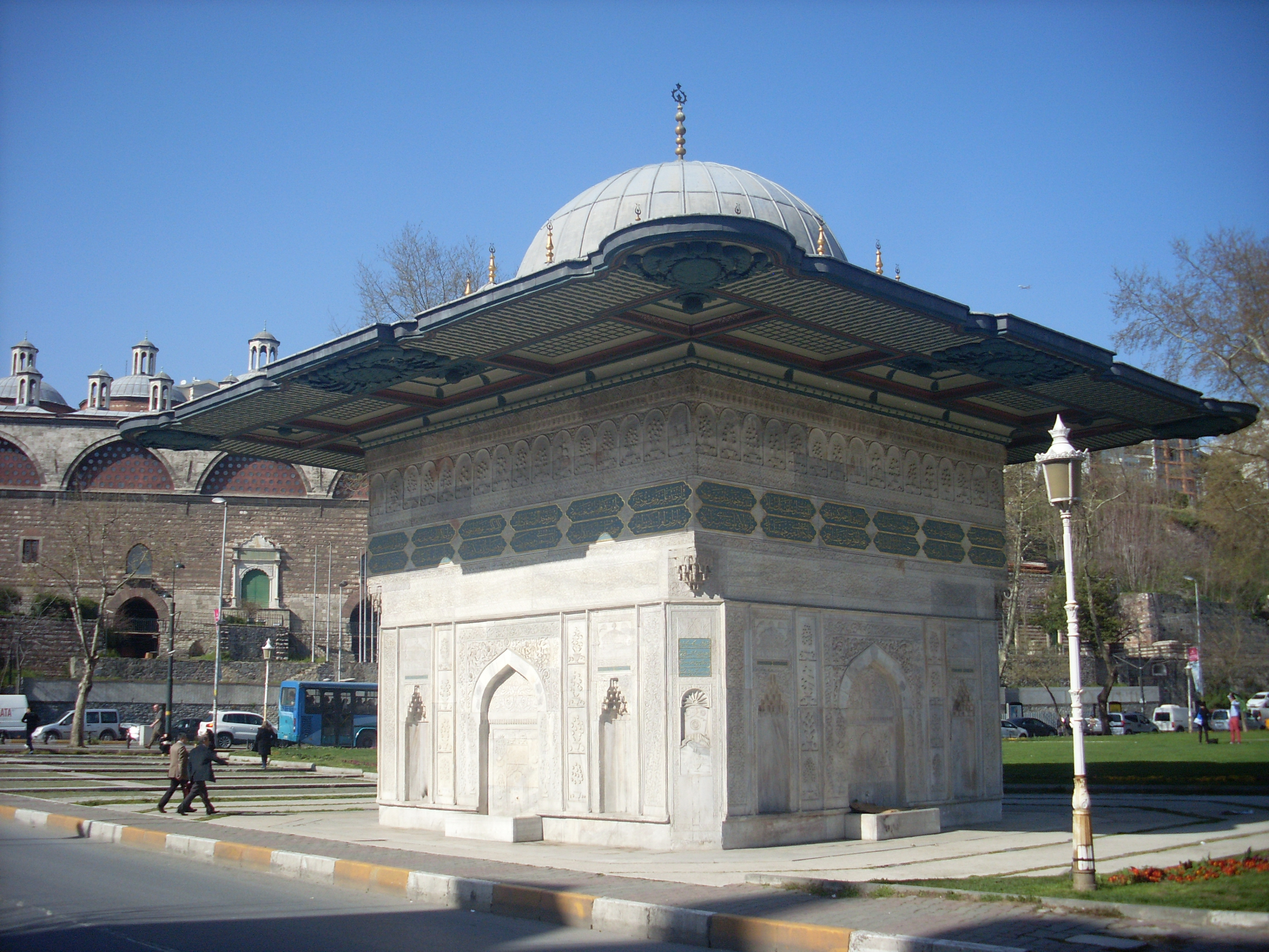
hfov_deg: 49.0
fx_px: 1393
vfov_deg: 37.7
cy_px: 476
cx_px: 634
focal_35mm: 38
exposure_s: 1/250
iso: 80
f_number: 7.7
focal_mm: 6.3
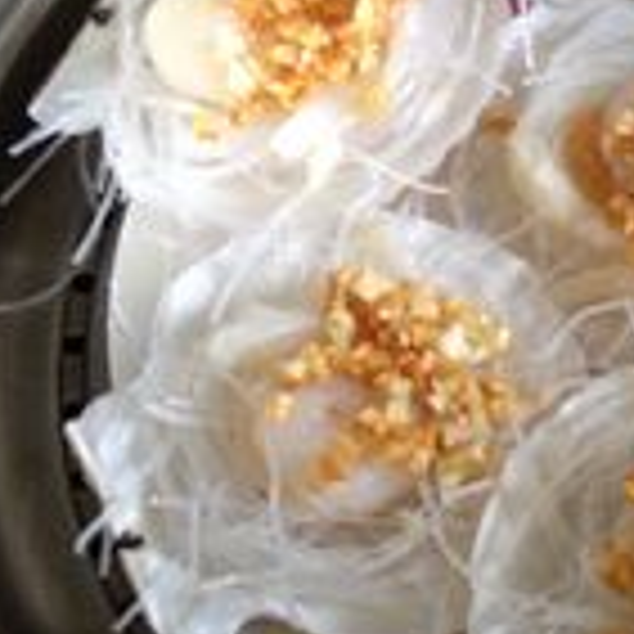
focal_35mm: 88
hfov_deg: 18.8
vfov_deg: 19.7
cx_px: 733
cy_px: 256
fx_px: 1823
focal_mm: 4.28
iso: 100
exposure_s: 1/20
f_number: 2.4
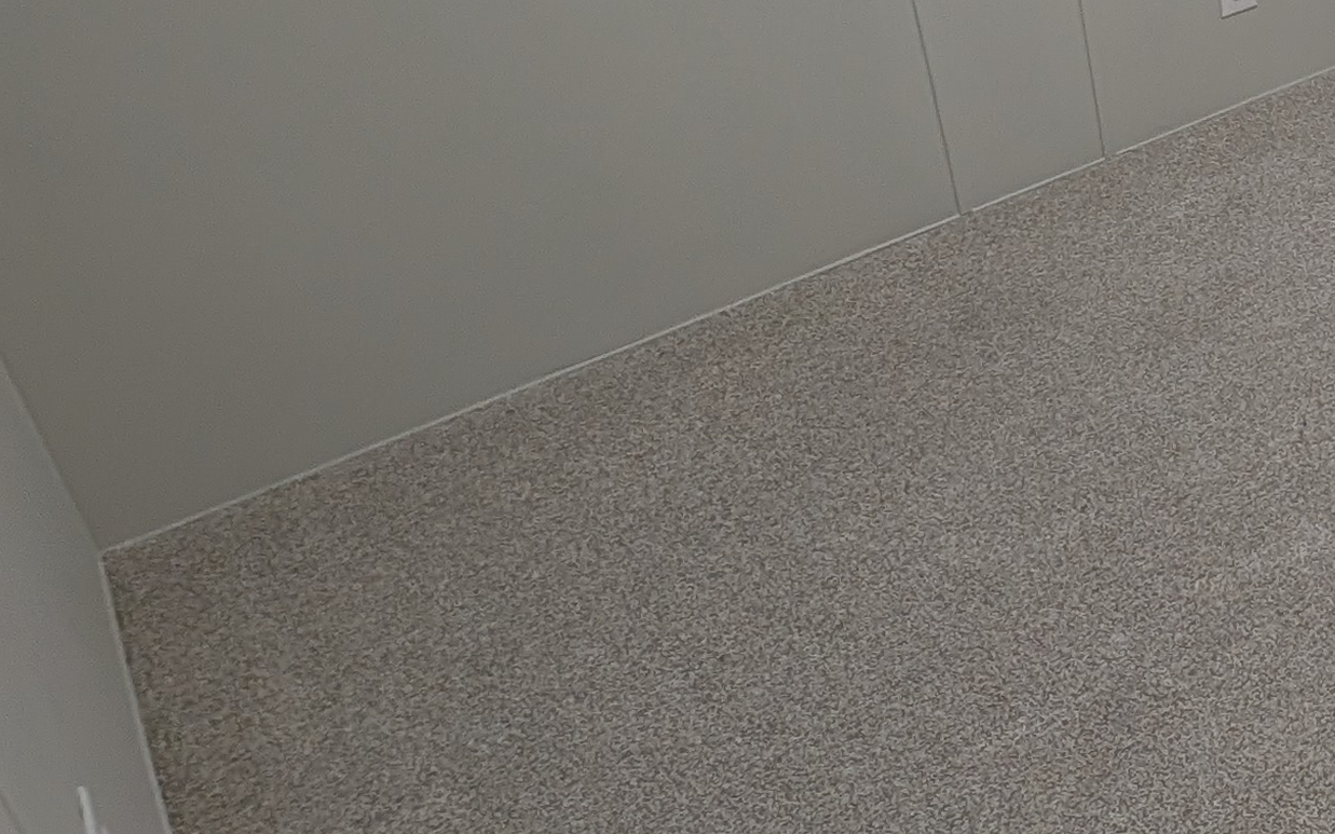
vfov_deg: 28.8
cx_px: 1714
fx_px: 1528
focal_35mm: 42
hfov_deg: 34.4
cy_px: 19
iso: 211
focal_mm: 2.23
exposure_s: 1/24
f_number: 1.95
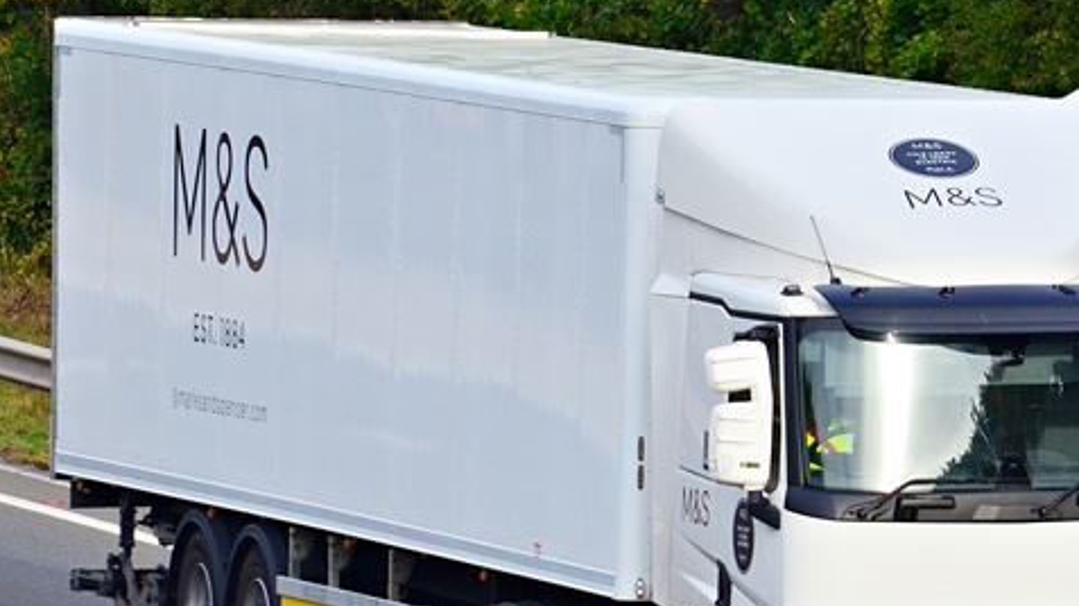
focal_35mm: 579
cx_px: 719
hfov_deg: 3.7
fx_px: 16561
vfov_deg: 2.1
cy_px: 366
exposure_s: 1/1000
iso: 400
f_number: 6.3
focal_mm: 220
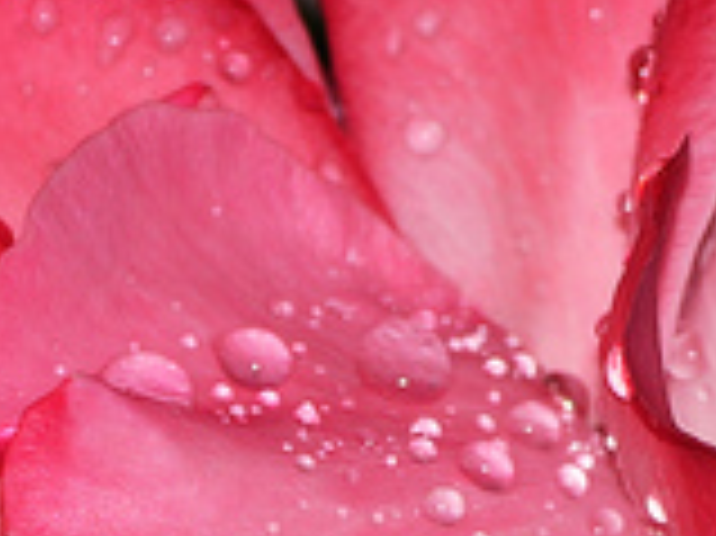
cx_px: 635
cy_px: 741
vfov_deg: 1.4
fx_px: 22301
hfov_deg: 1.8
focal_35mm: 1079
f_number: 9
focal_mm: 140
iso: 200
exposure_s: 1/60
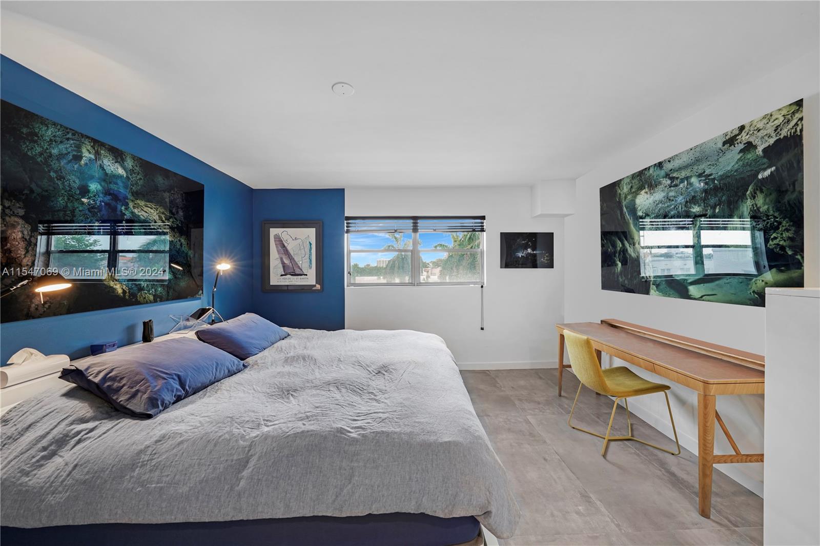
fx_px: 273
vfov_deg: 89.9
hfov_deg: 112.6
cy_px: 273
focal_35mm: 12
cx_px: 410
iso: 200
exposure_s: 1/1.25
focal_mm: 12
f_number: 10
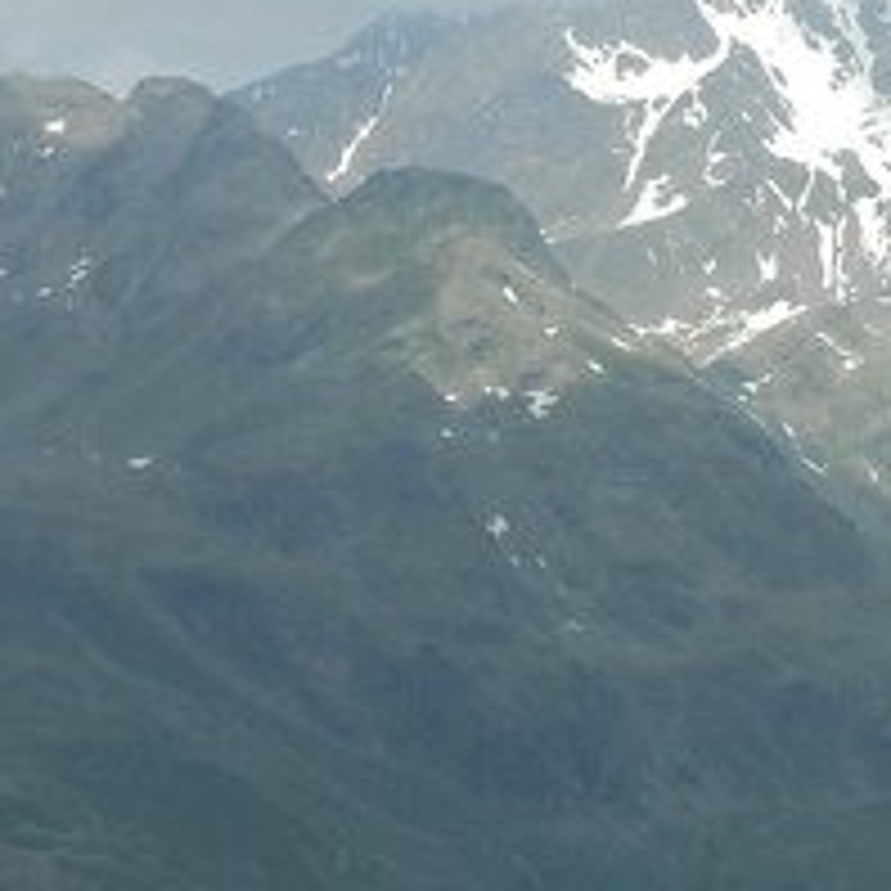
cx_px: 1314
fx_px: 5204
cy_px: 130
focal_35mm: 179
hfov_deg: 9.5
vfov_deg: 9.8
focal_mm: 35
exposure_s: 1/320
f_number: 11
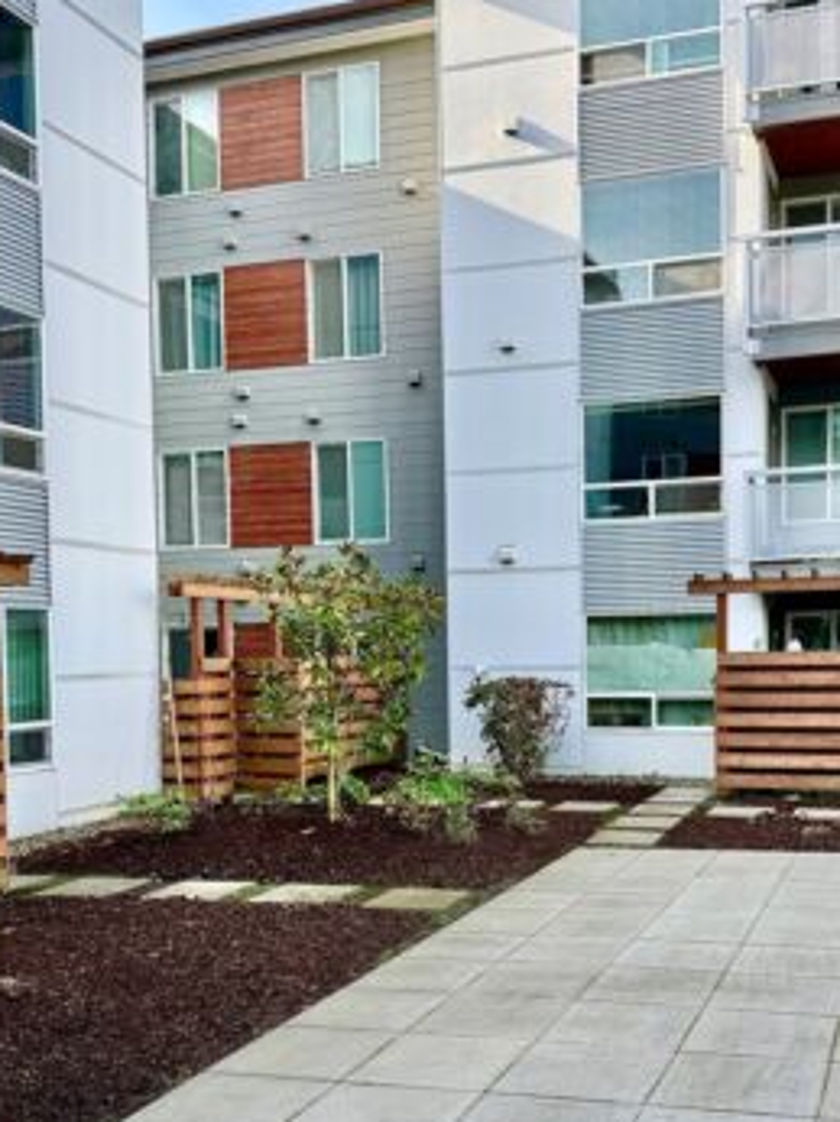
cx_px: 561
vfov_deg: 49.8
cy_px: 683
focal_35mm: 37
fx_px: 1199
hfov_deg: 38.2
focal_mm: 6.76
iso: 80
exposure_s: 1/772
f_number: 1.78
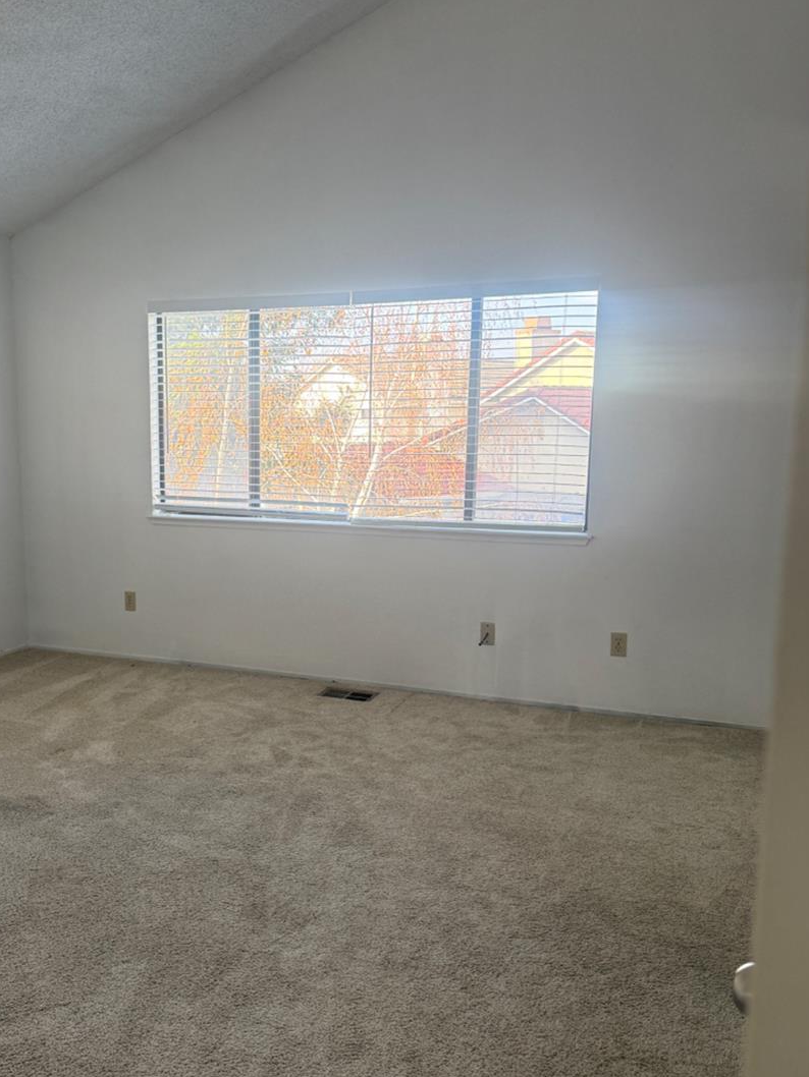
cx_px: 254
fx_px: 1059
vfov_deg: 53.9
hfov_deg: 41.1
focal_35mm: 34
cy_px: 580
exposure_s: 1/228
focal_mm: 6.76
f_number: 1.78
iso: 125
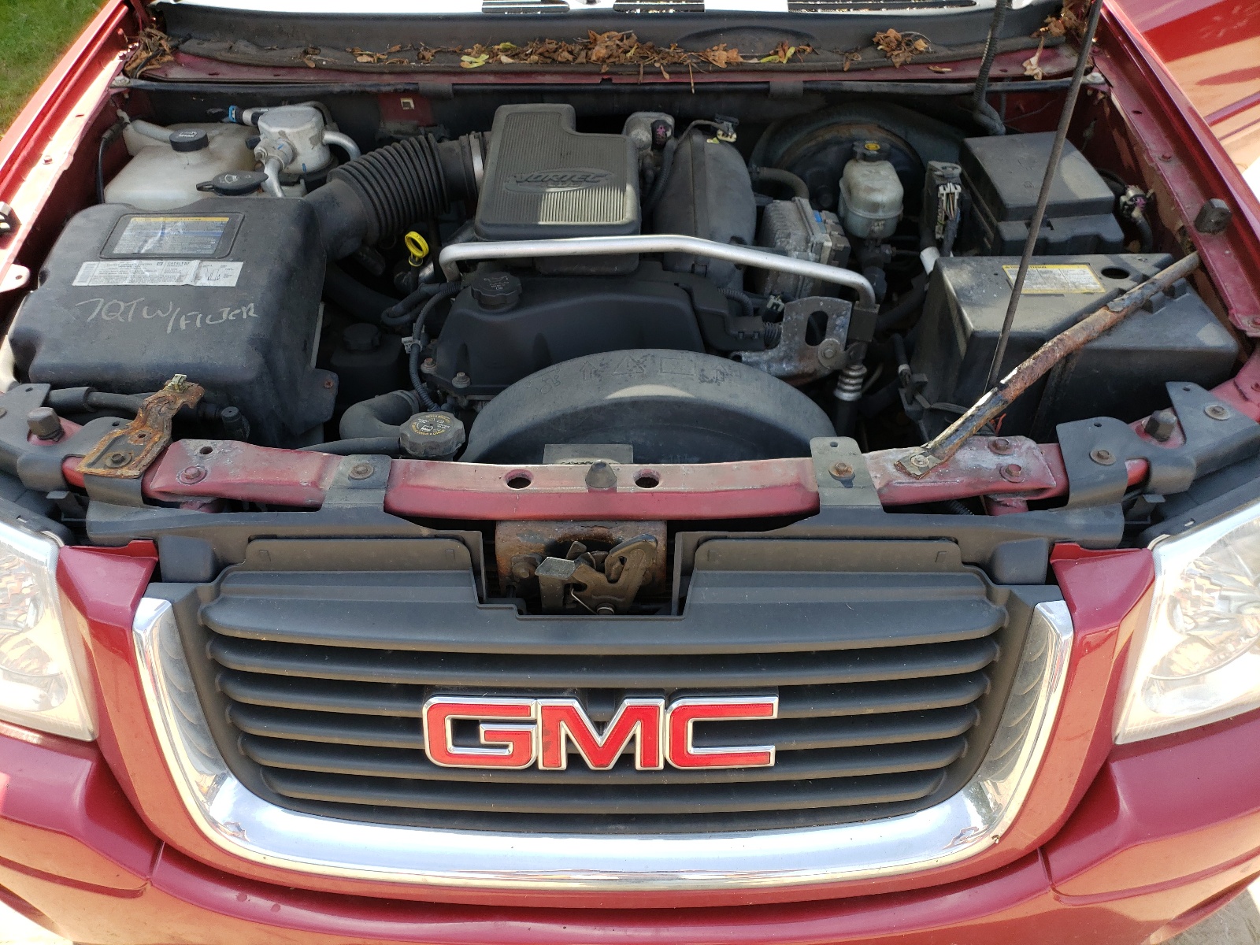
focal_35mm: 26
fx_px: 946
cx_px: 630
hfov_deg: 67.3
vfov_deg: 53.1
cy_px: 472
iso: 50
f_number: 1.5
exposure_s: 1/476
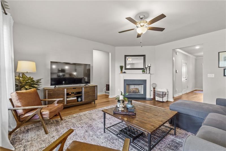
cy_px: 76
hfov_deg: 96.7
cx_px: 113
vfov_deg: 73.7
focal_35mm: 16
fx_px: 100
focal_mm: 16
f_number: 6.3
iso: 1250
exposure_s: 1/8
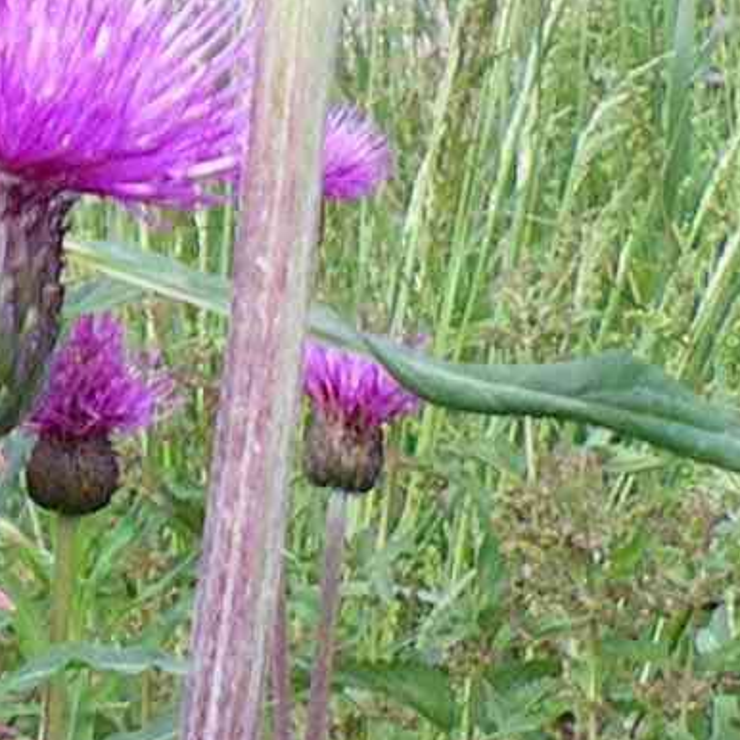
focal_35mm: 234
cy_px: 441
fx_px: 5659
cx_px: 19
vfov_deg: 7.5
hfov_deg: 7.5
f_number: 3.5
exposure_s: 1/125
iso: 50
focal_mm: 5
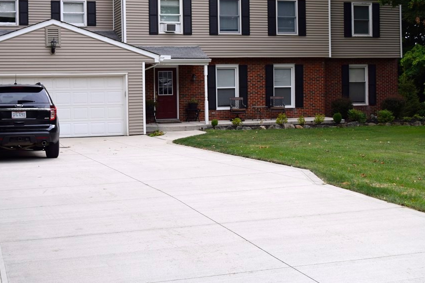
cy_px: 105
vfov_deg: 24.3
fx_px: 657
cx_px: 179
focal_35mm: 56
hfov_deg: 35.8
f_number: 6.3
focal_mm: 29
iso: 400
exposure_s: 1/160
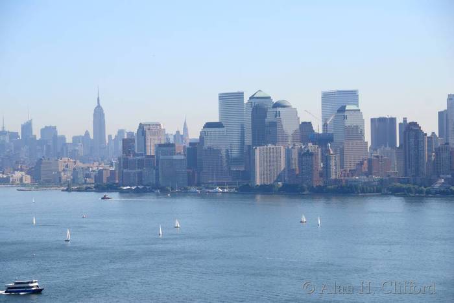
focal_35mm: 123
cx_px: 227
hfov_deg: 16.6
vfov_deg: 11.2
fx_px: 1552
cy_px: 152
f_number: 7.1
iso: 100
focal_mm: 82
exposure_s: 1/320
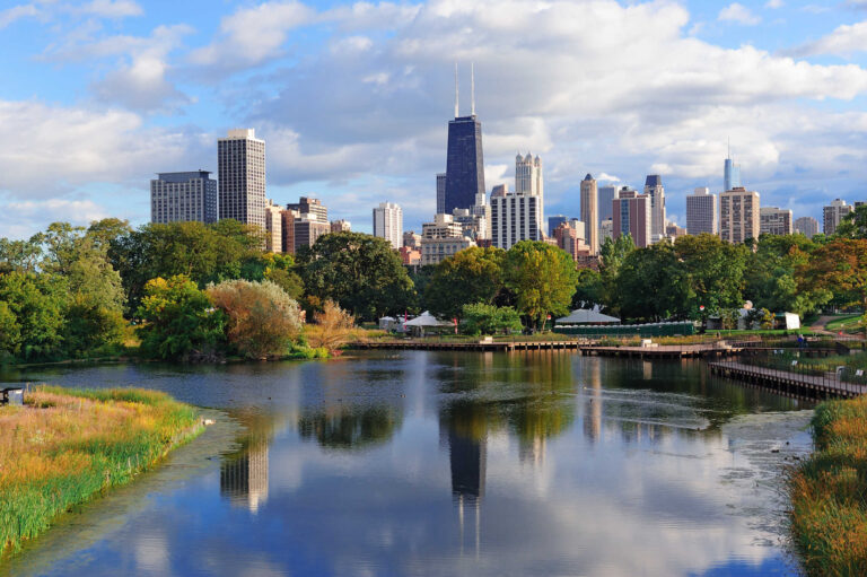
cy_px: 288
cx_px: 434
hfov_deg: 36.3
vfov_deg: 24.6
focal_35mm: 55
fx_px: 1324
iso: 200
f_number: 8
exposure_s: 1/125
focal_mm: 55
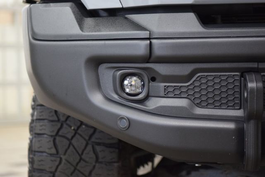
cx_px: 132
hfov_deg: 22.6
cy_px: 88
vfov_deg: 15.2
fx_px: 663
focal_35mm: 90
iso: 1600
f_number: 2.8
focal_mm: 60
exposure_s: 1/100
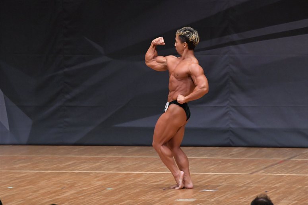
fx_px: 2437
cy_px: 102
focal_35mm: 285
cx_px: 154
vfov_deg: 4.8
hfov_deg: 7.2
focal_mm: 190
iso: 6400
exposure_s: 1/400
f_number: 5.6
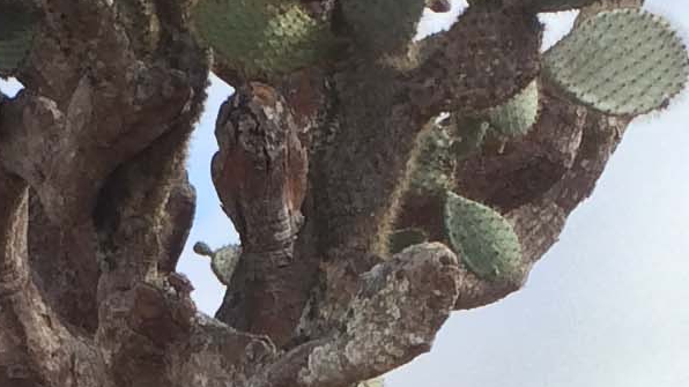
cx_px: 236
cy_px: 937
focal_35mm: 173
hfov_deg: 12.4
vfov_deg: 6.6
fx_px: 3160
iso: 32
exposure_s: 1/1172
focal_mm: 4.15
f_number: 2.2
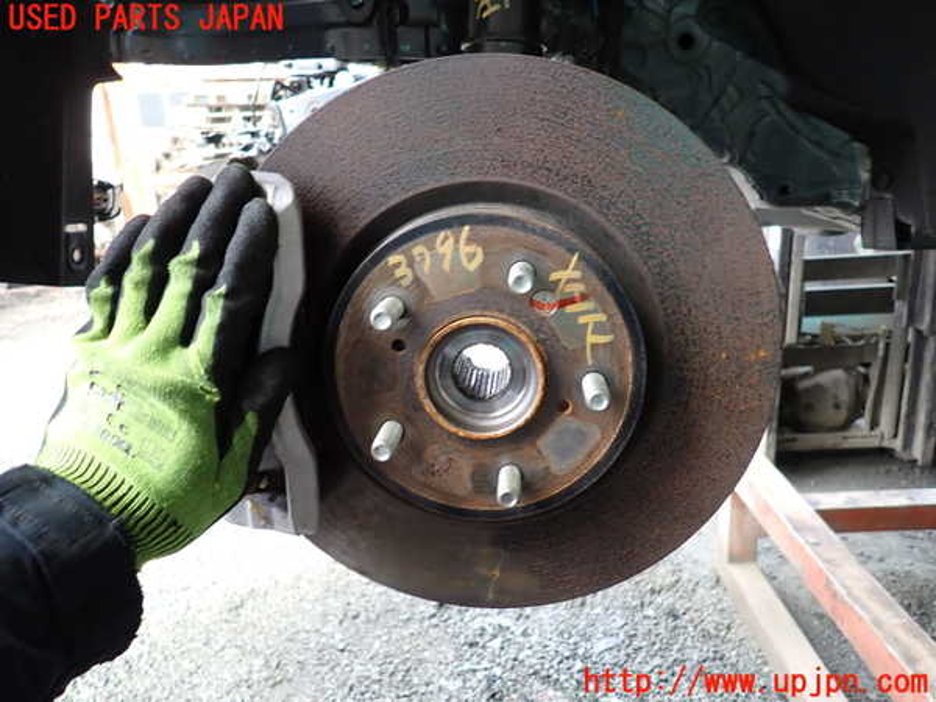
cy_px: 351
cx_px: 468
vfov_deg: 54.9
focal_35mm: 25
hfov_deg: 69.4
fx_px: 676
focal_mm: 4.5
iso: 200
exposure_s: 1/80
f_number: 2
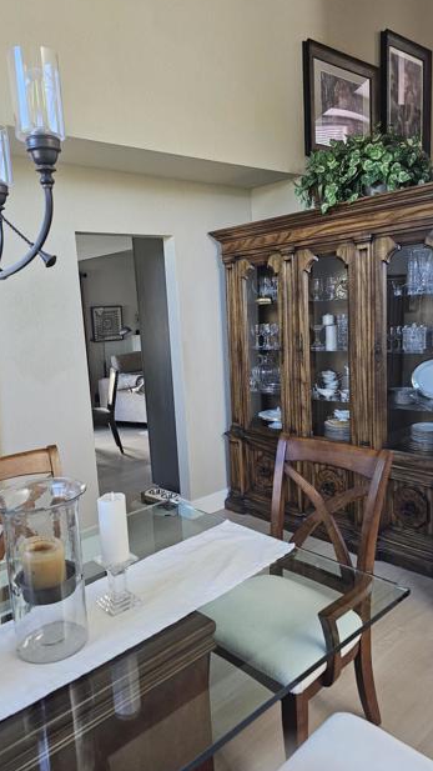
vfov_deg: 71.9
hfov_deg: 44.3
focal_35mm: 26
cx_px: 195
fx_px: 531
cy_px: 381
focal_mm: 6.3
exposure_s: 1/120
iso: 640
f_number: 1.7
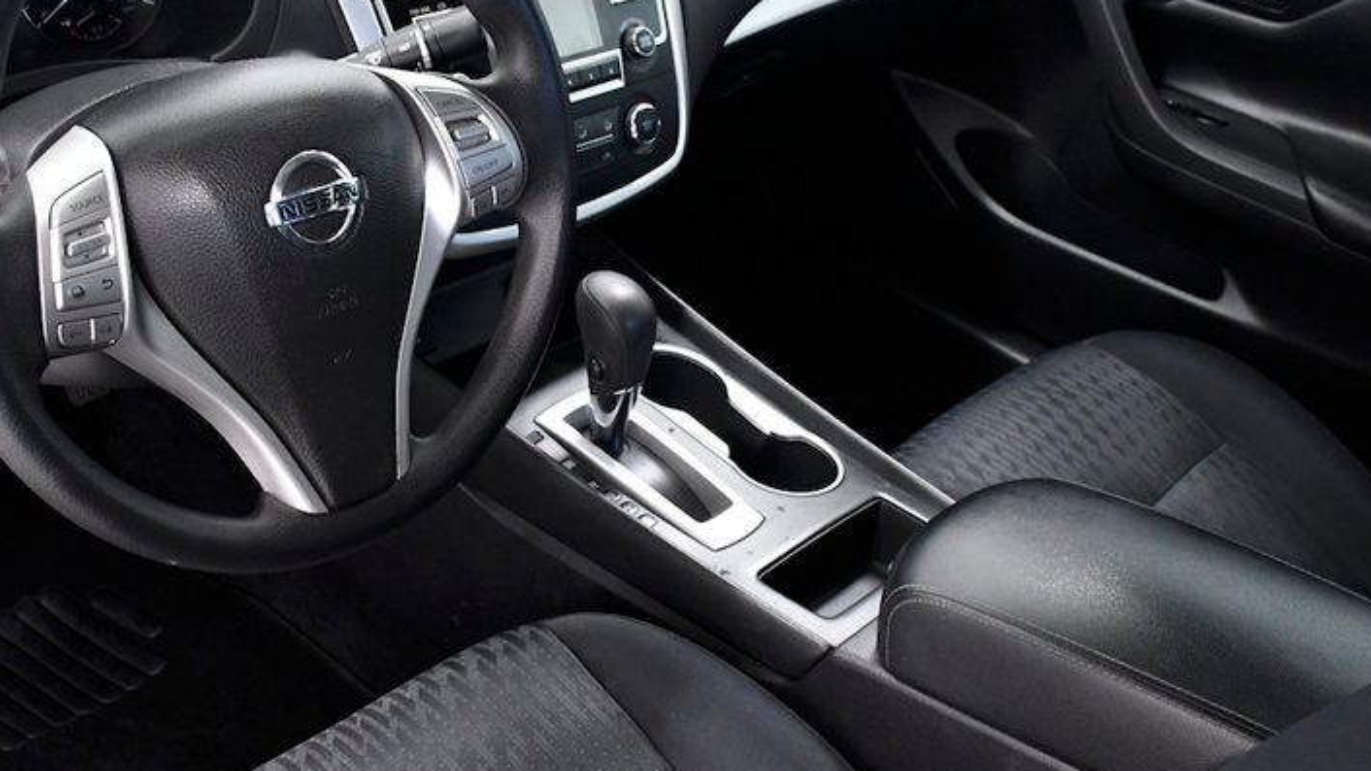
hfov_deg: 49.2
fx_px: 1490
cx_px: 588
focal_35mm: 41
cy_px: 314
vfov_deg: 28.9
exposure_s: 1/125
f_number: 5.6
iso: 2500
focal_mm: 18
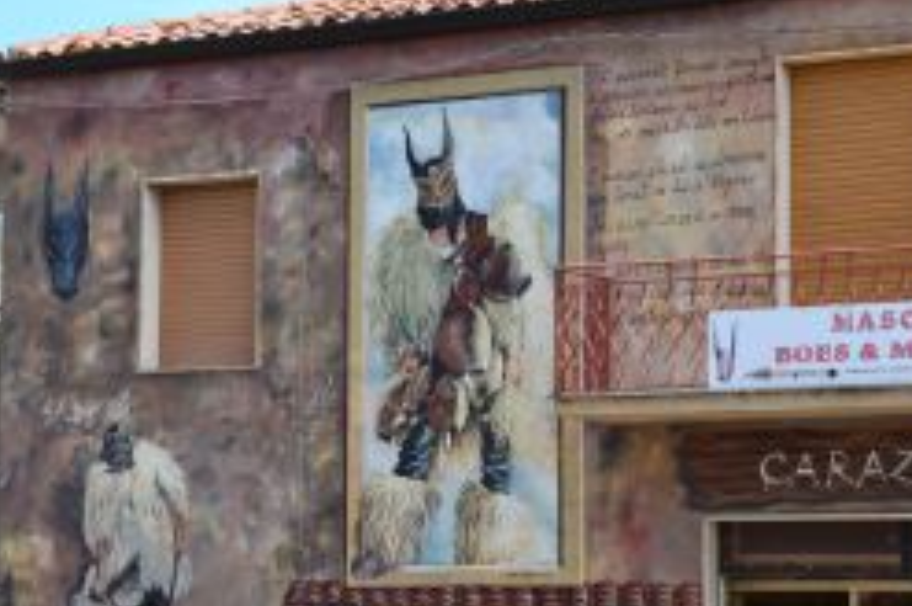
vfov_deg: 13.1
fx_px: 2631
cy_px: 454
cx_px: 491
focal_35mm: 104
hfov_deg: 19.7
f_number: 11
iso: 400
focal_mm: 38
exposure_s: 1/400
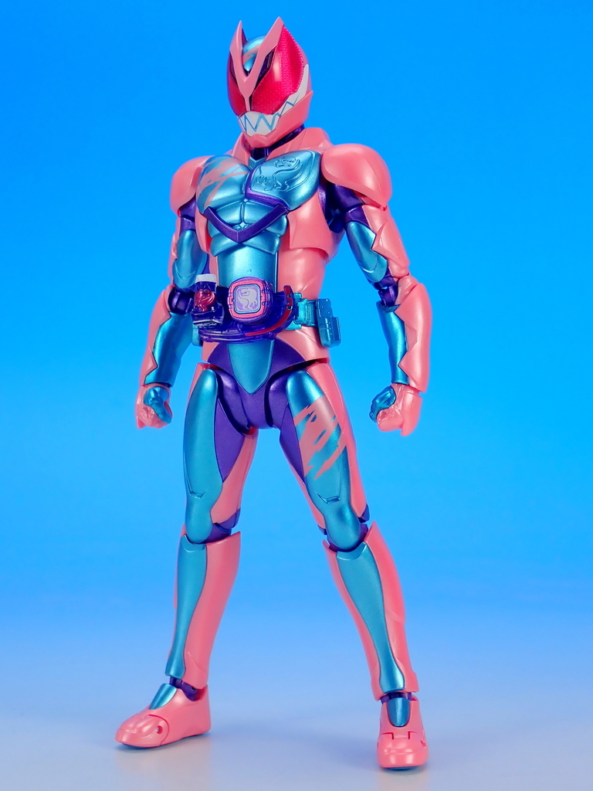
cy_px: 396
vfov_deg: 27.4
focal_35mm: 71
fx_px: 1622
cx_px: 296
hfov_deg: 20.7
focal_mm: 12.73
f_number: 16
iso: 100
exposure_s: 1/1.3
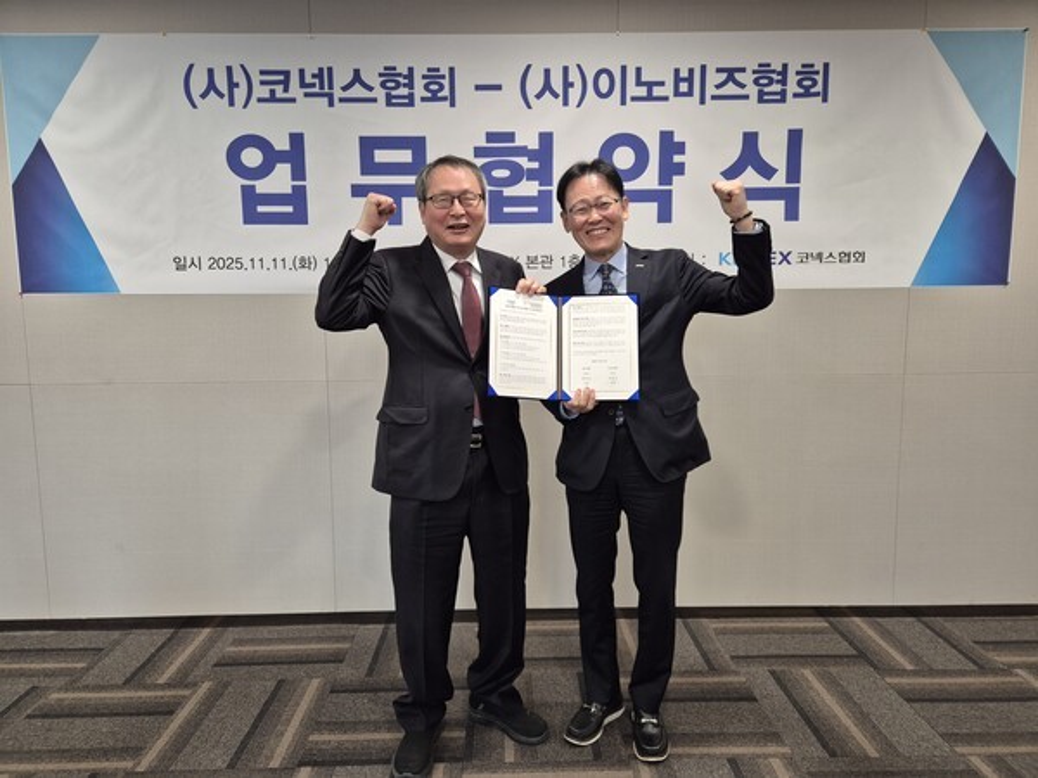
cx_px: 519
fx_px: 690
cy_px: 389
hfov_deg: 73.9
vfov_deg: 58.9
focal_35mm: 23
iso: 400
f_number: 1.8
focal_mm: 5.4
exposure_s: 1/120
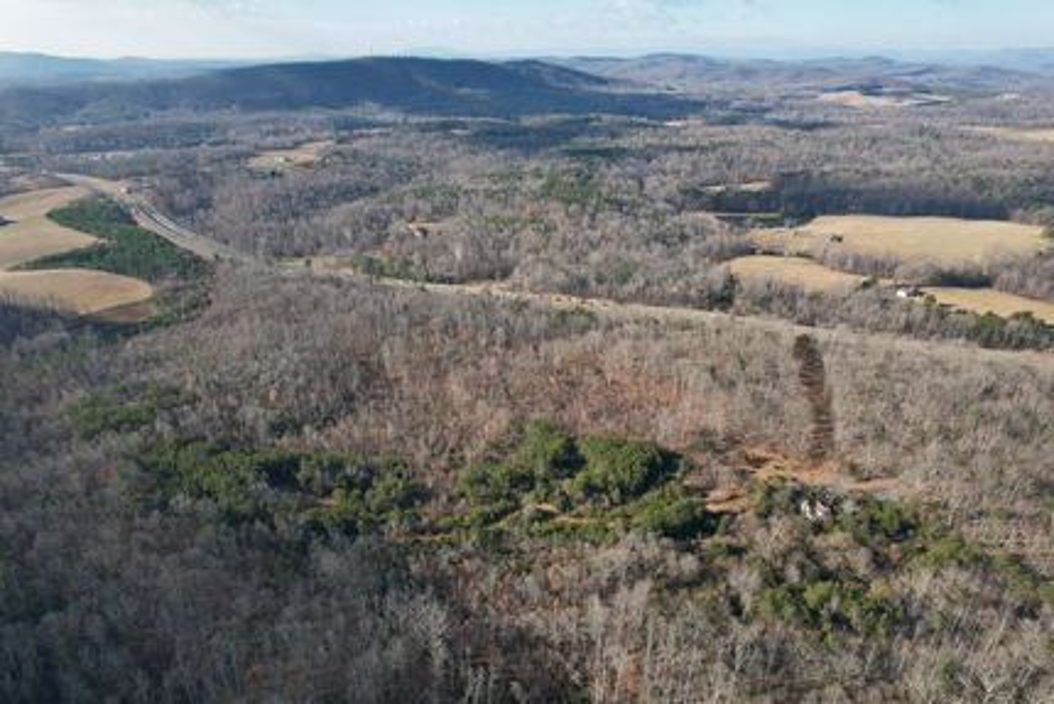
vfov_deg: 57.3
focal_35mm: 22
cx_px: 527
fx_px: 644
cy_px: 352
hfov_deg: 78.6
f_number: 2.8
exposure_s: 1/350
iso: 200
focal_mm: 8.38
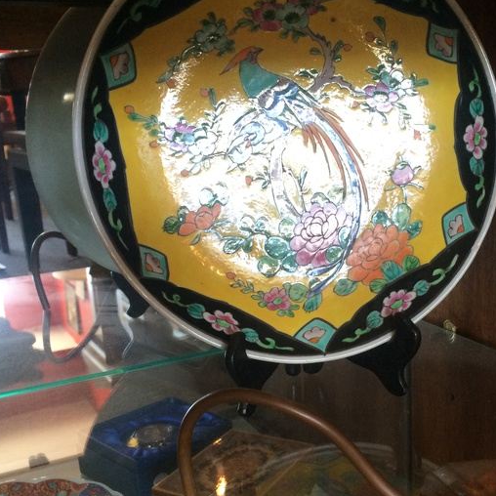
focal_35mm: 47
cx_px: 331
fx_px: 762
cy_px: 312
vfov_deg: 35.8
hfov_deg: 35.7
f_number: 2.2
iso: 125
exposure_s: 1/30
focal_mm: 4.12
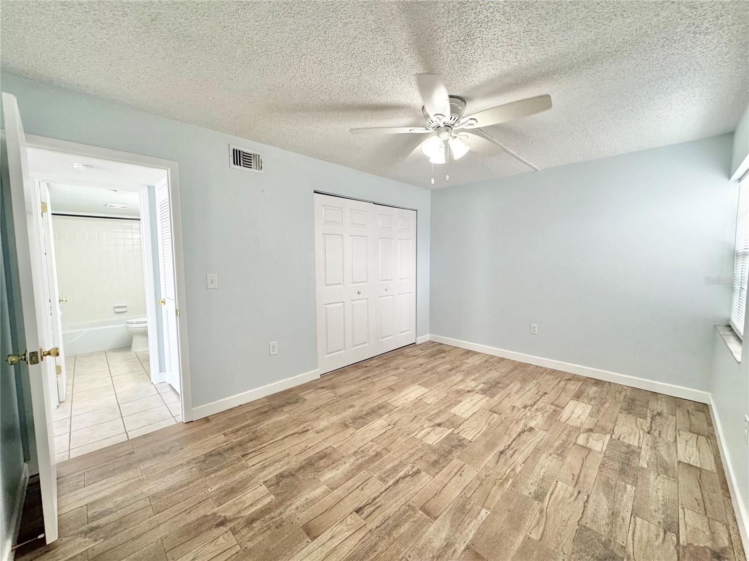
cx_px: 374
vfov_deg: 85.7
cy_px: 280
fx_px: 303
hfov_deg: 102.1
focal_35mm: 14
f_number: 2.2
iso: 250
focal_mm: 2.22
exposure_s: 1/120
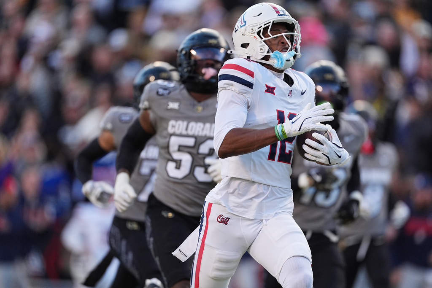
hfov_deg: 3.4
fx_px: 7201
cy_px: 144
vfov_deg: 2.3
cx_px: 216
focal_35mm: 600
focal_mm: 600
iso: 2000
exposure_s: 1/2000
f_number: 4
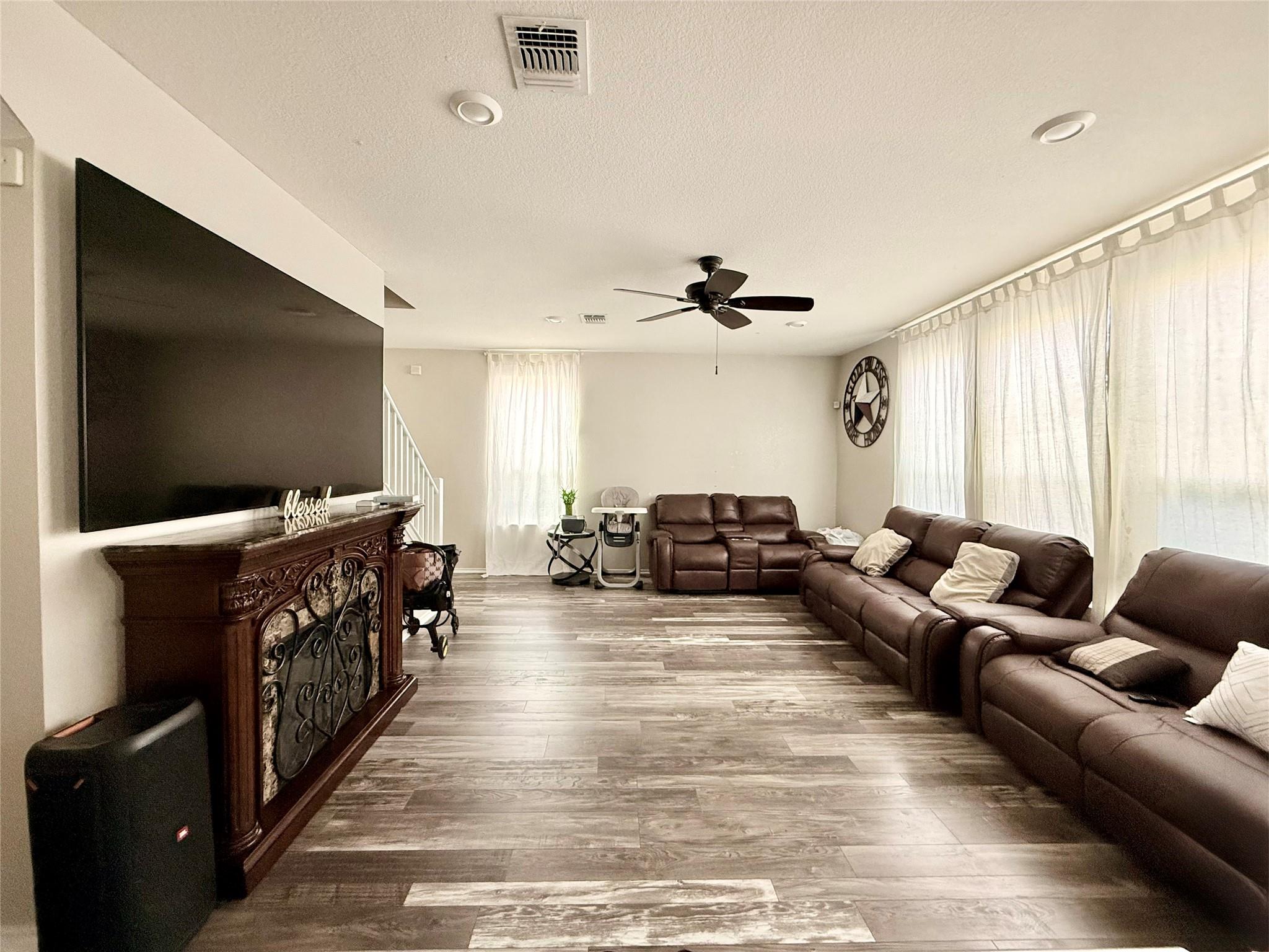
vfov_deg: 85.7
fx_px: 513
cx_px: 634
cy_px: 476
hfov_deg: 102.1
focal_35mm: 14
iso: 400
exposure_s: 1/84
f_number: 2.2
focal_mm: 2.22
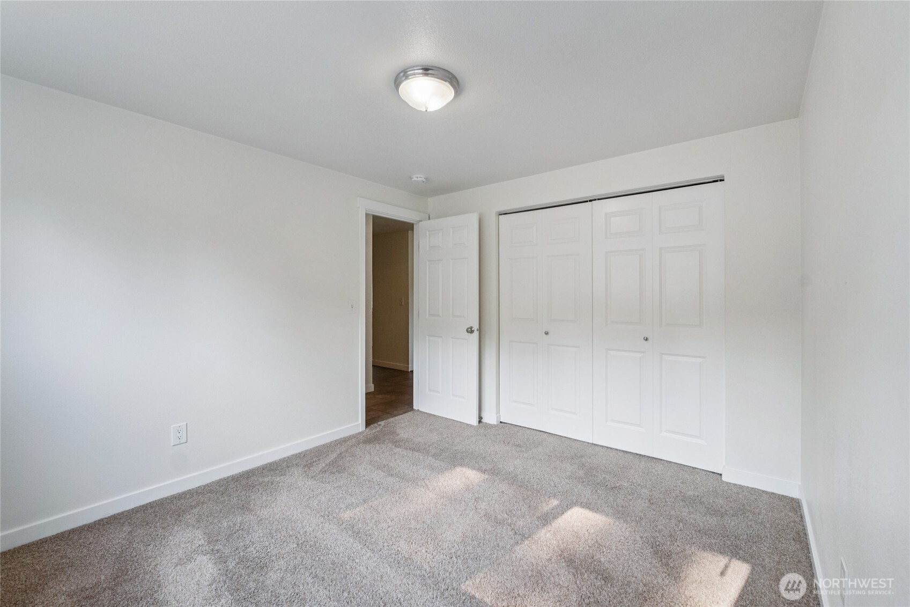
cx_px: 455
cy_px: 304
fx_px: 379
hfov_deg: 100.4
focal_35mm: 15
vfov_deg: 77.3
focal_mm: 10
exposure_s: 1/30
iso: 500
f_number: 8
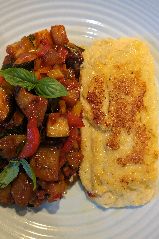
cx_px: 72
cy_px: 119
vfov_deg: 63.7
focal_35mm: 29
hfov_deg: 44.9
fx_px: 192
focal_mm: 4.38
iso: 89
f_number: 1.73
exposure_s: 1/99.9
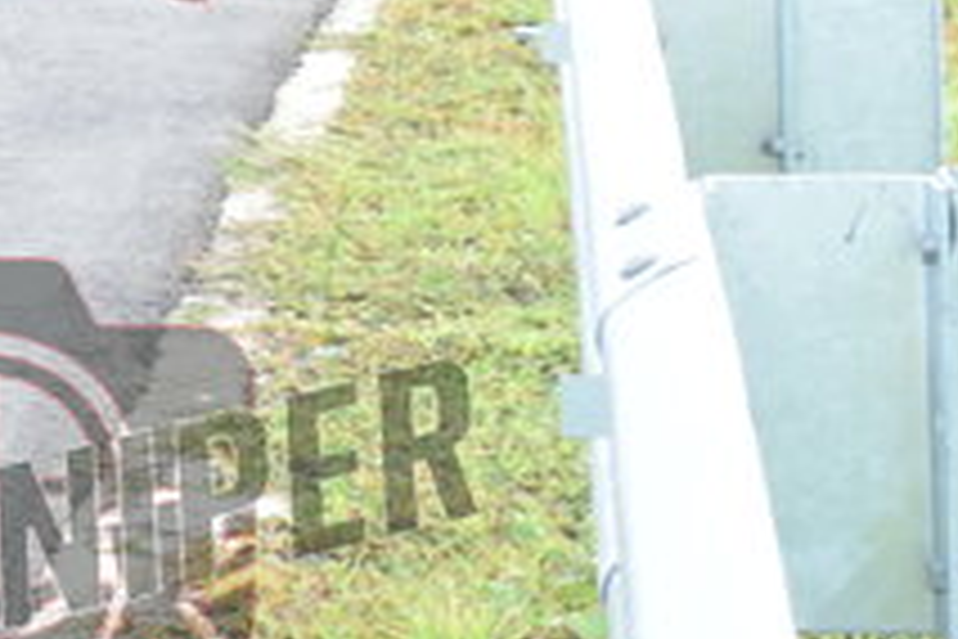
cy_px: -443
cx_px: -735
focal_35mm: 169
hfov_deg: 11.3
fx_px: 4497
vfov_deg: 7.9
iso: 800
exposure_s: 1/125
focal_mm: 30
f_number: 8
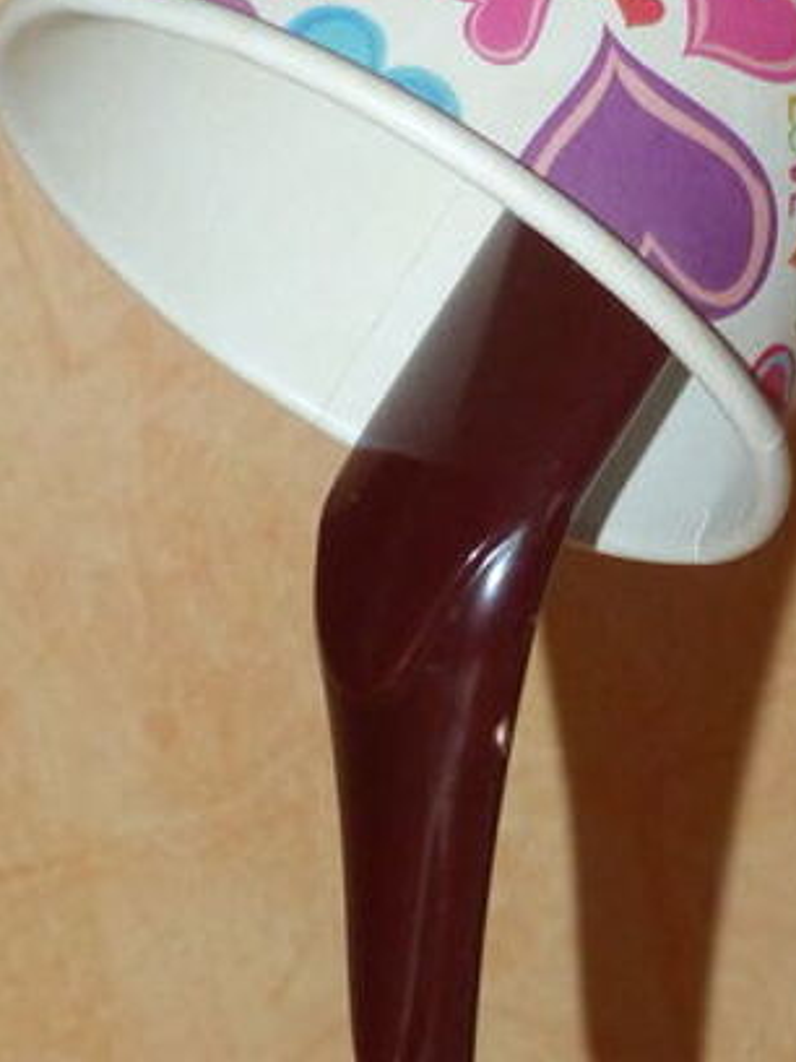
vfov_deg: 13.4
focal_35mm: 147
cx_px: 674
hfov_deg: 10.1
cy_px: 800
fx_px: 4507
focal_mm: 8.1
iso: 400
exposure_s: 1/60
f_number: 2.8
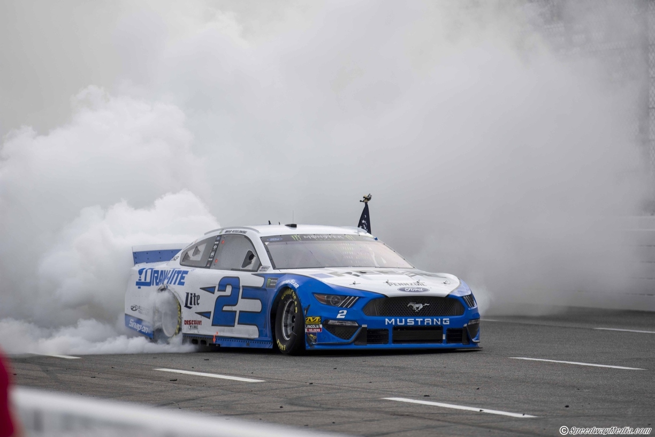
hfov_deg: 8.1
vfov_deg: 5.4
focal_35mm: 255
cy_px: 218
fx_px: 4639
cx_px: 328
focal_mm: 170
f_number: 2.8
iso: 250
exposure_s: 1/1600
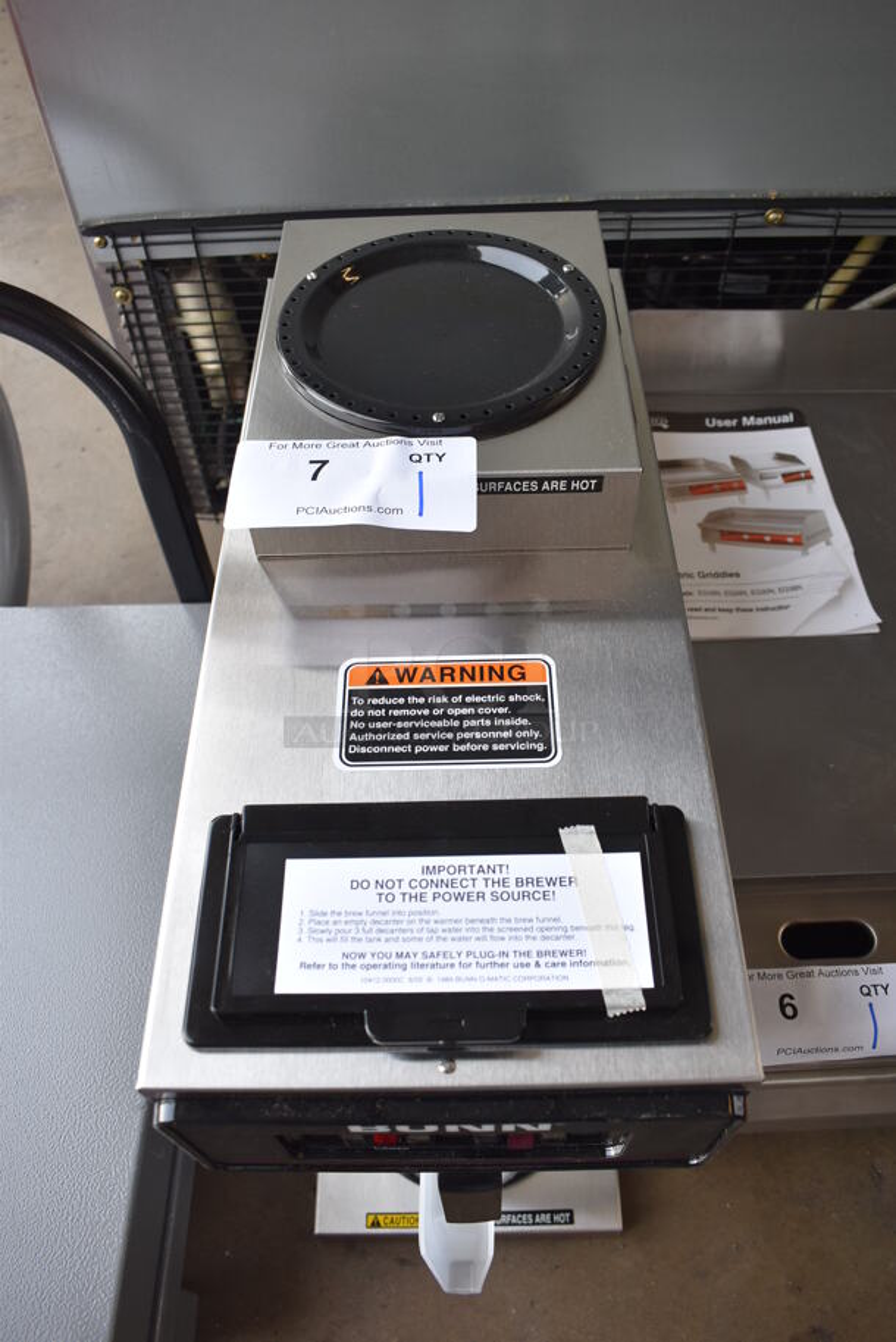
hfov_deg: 48.0
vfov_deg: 67.3
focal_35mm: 27
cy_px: 671
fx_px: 1006
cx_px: 448
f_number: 5.6
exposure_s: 1/100
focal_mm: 18
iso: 400
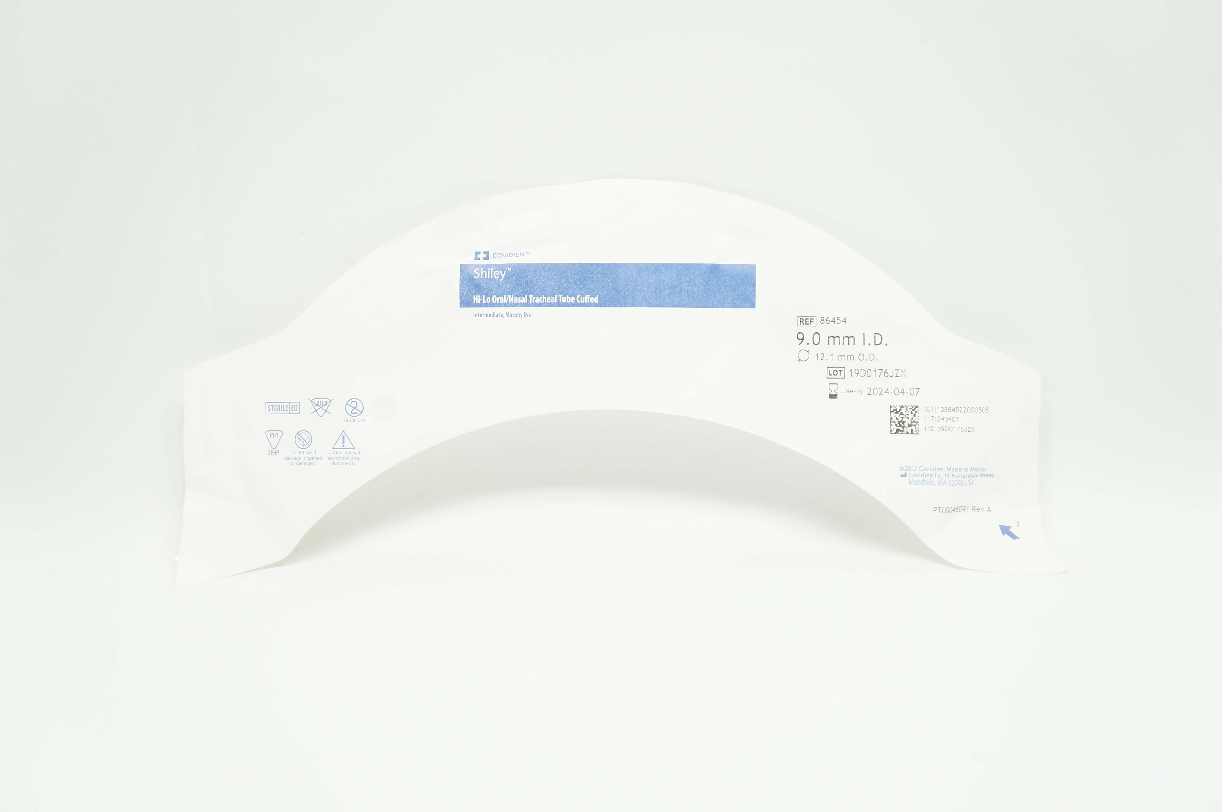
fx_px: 1678
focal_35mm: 50
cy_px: 406
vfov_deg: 27.2
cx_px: 611
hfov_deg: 40.0
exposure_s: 1/100
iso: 400
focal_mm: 33
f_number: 4.5
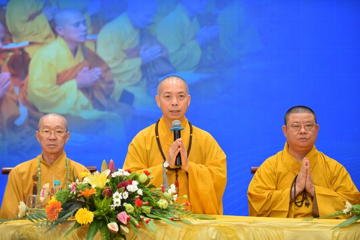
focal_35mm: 155
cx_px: 180
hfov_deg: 13.3
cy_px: 120
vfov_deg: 8.8
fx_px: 1550
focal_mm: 155
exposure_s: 1/160
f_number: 2.8
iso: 800
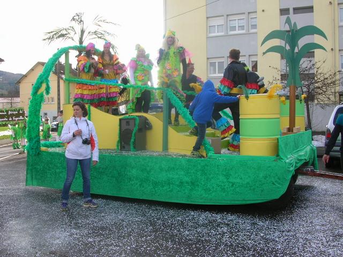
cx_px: 172
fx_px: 347
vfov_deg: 40.7
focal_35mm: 35
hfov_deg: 52.6
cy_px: 128
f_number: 5.6
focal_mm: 5.8
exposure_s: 1/108
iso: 50
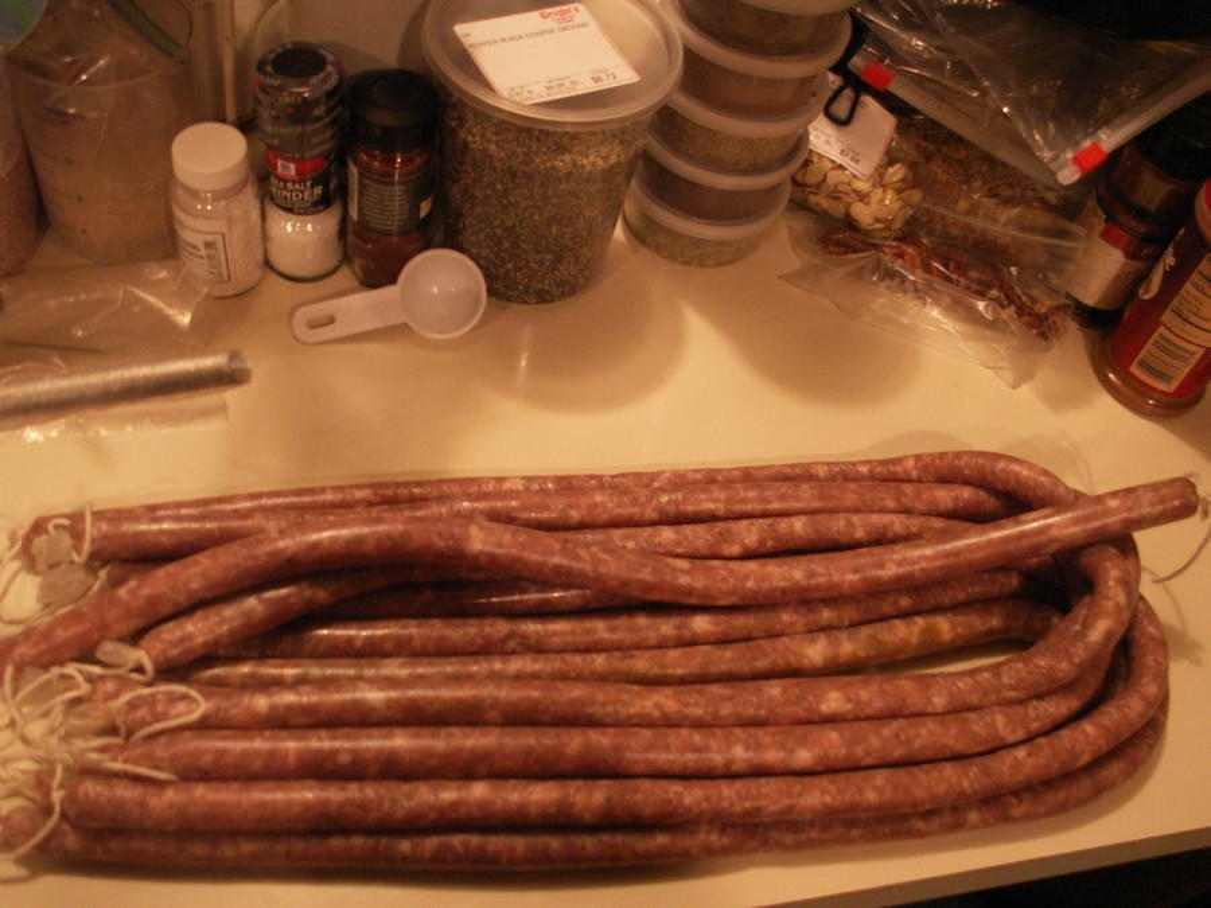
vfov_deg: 40.7
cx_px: 606
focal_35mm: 35
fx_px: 1224
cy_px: 454
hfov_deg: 52.6
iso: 160
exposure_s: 1/15
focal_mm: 5.86
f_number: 2.8
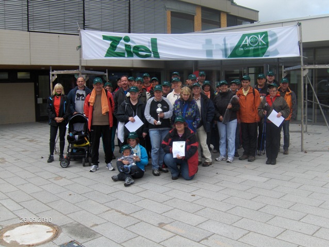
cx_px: 164
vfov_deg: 40.8
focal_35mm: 35
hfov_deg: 52.6
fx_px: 333
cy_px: 124
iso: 100
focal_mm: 7.5
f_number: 4.3
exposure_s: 1/478
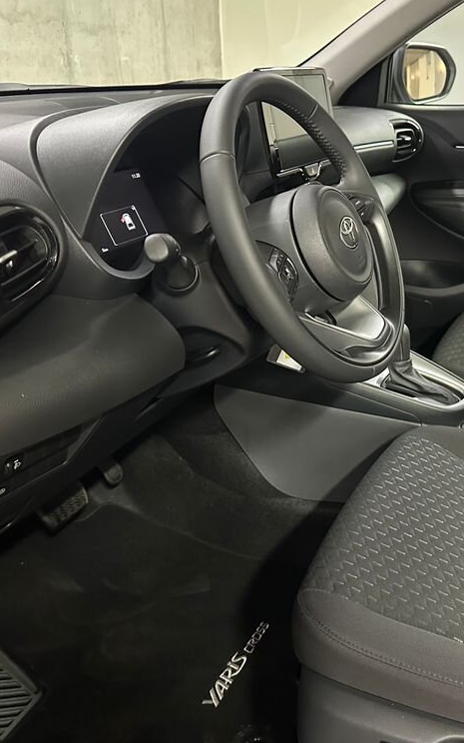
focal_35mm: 35
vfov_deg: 55.3
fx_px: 708
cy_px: 362
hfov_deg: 34.4
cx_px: 411
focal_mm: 6.86
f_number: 1.78
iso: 800
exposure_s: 1/25
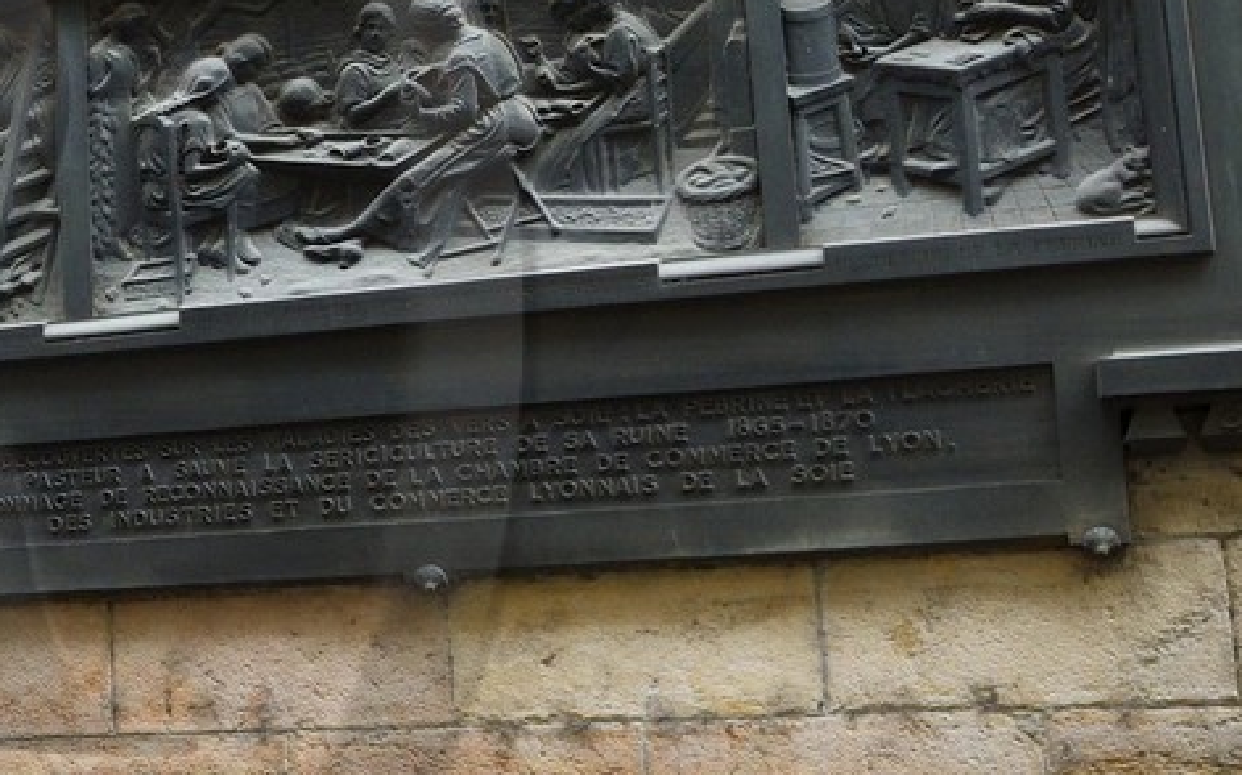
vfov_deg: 14.5
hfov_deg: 20.2
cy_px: 326
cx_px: -564
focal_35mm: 90
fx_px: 3045
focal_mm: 26
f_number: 8
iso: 800
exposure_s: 1/250
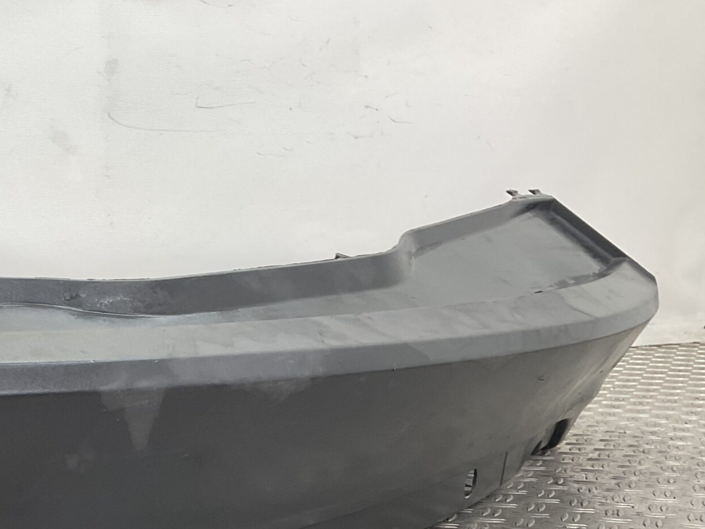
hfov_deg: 29.8
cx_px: -15
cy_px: 528
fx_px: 1222
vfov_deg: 23.4
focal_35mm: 60
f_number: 1.8
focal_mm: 3
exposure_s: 1/100
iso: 32
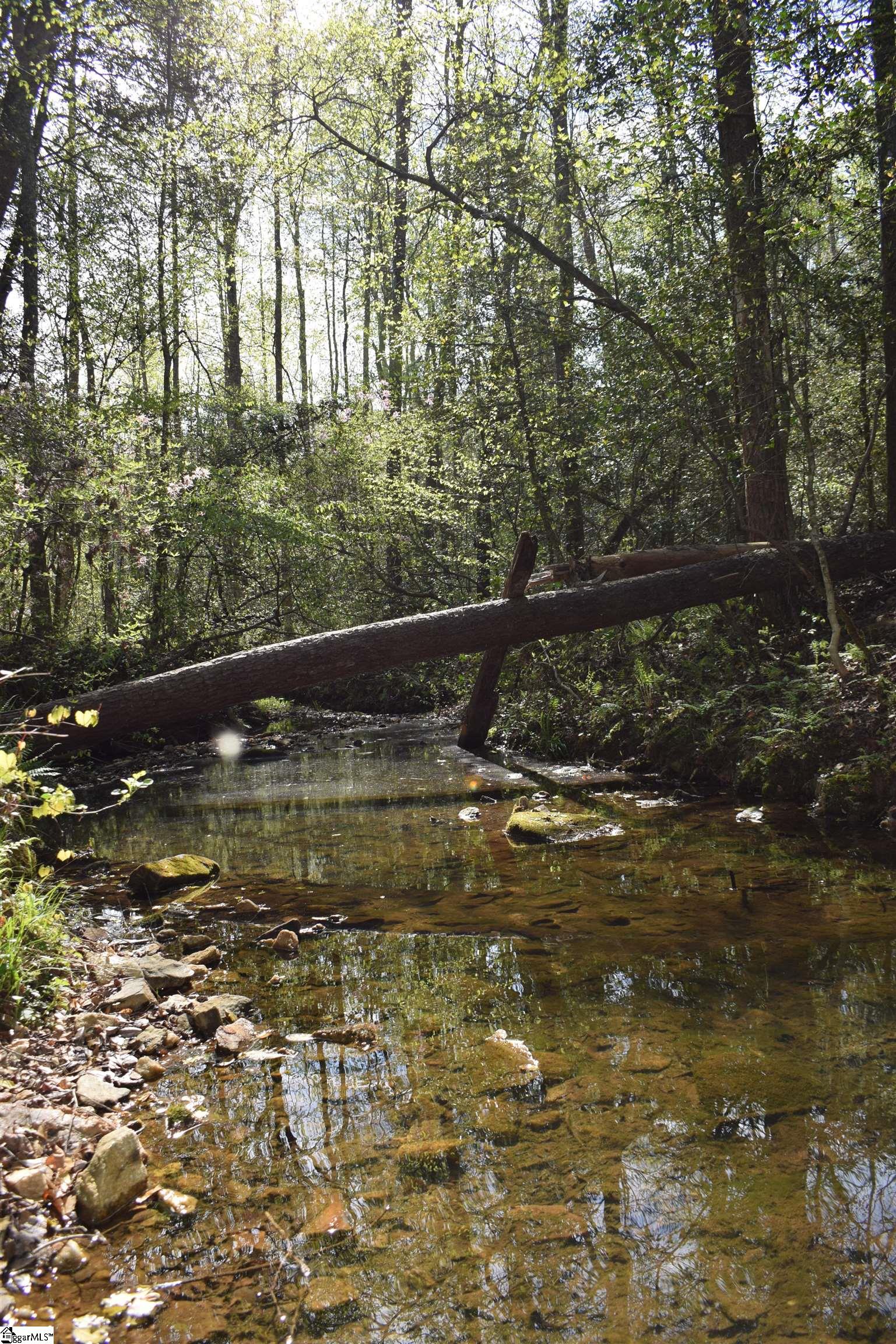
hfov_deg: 43.6
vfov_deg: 61.9
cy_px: 672
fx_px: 1119
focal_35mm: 30
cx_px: 448
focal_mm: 20
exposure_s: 1/160
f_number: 6.3
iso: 100
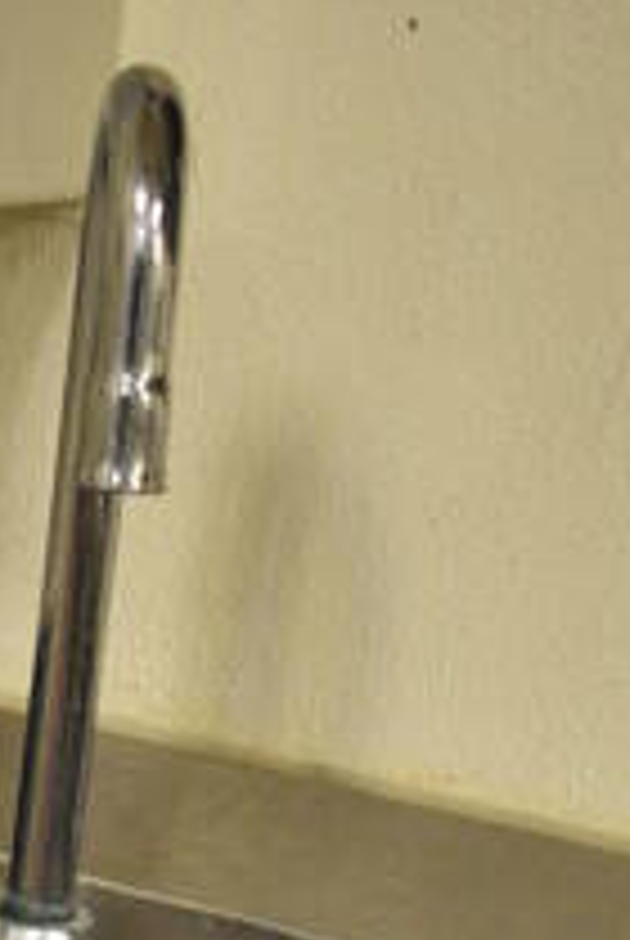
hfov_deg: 11.3
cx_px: -220
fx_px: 3087
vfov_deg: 16.0
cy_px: 1383
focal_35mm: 118
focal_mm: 18
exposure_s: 1/125
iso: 2500
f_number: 3.5
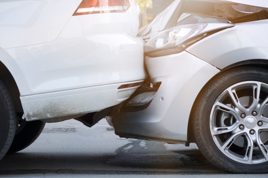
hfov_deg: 14.6
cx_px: 134
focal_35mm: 141
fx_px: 1050
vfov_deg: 9.7
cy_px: 89
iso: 100
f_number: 2.8
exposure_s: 1/50
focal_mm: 51.8
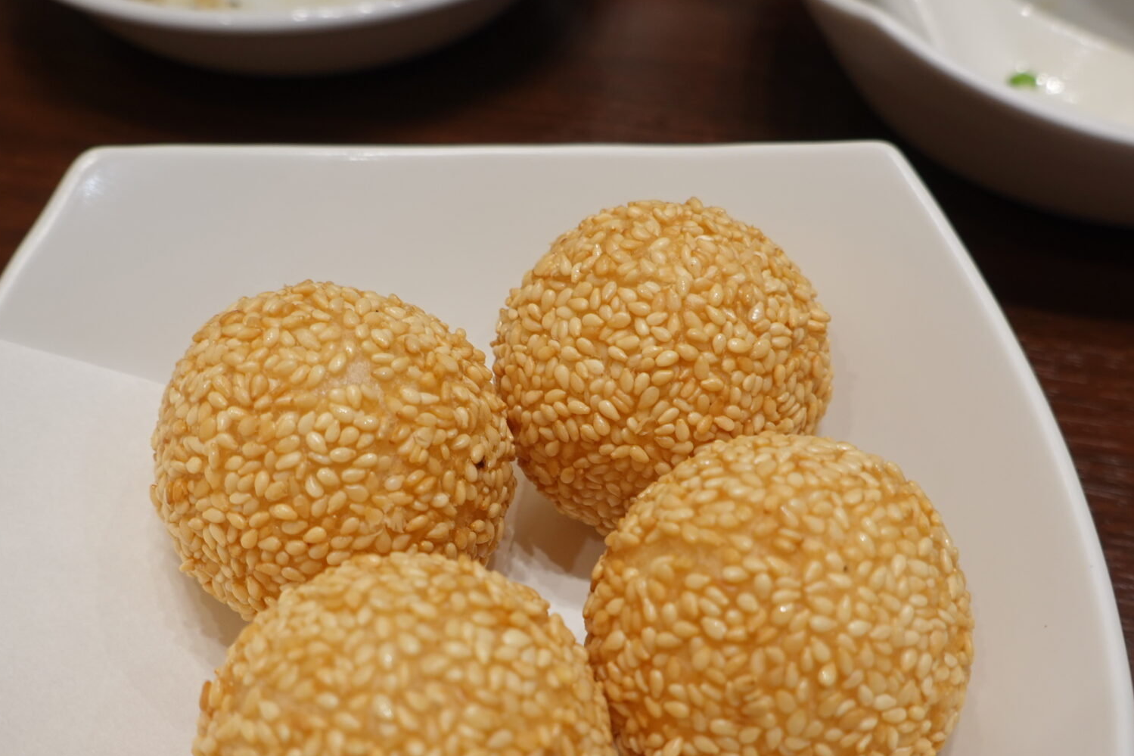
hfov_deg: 47.4
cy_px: 563
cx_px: 582
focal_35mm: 41
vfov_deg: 32.0
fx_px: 1291
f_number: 2.8
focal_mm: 9
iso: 125
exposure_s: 1/30
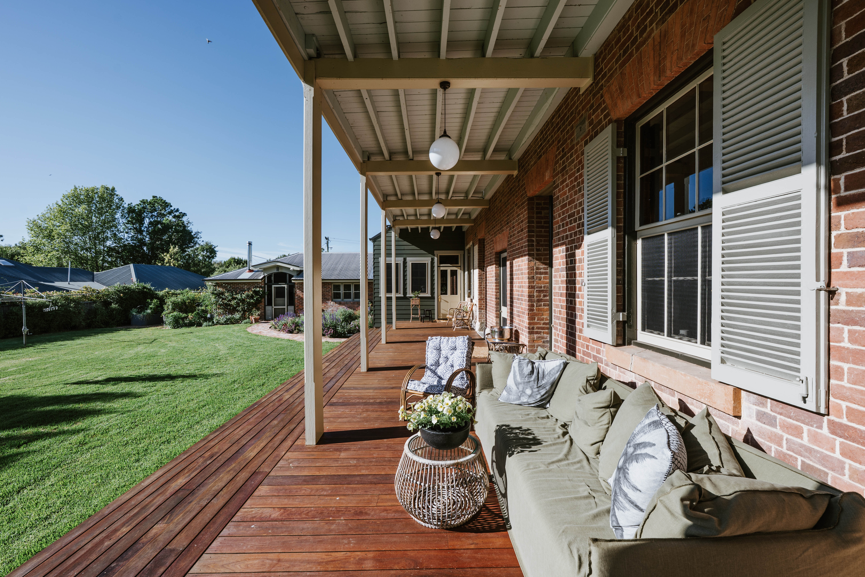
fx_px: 360
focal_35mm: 15
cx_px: 432
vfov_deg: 77.3
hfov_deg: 100.4
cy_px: 288
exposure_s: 1/250
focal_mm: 15
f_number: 8
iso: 100
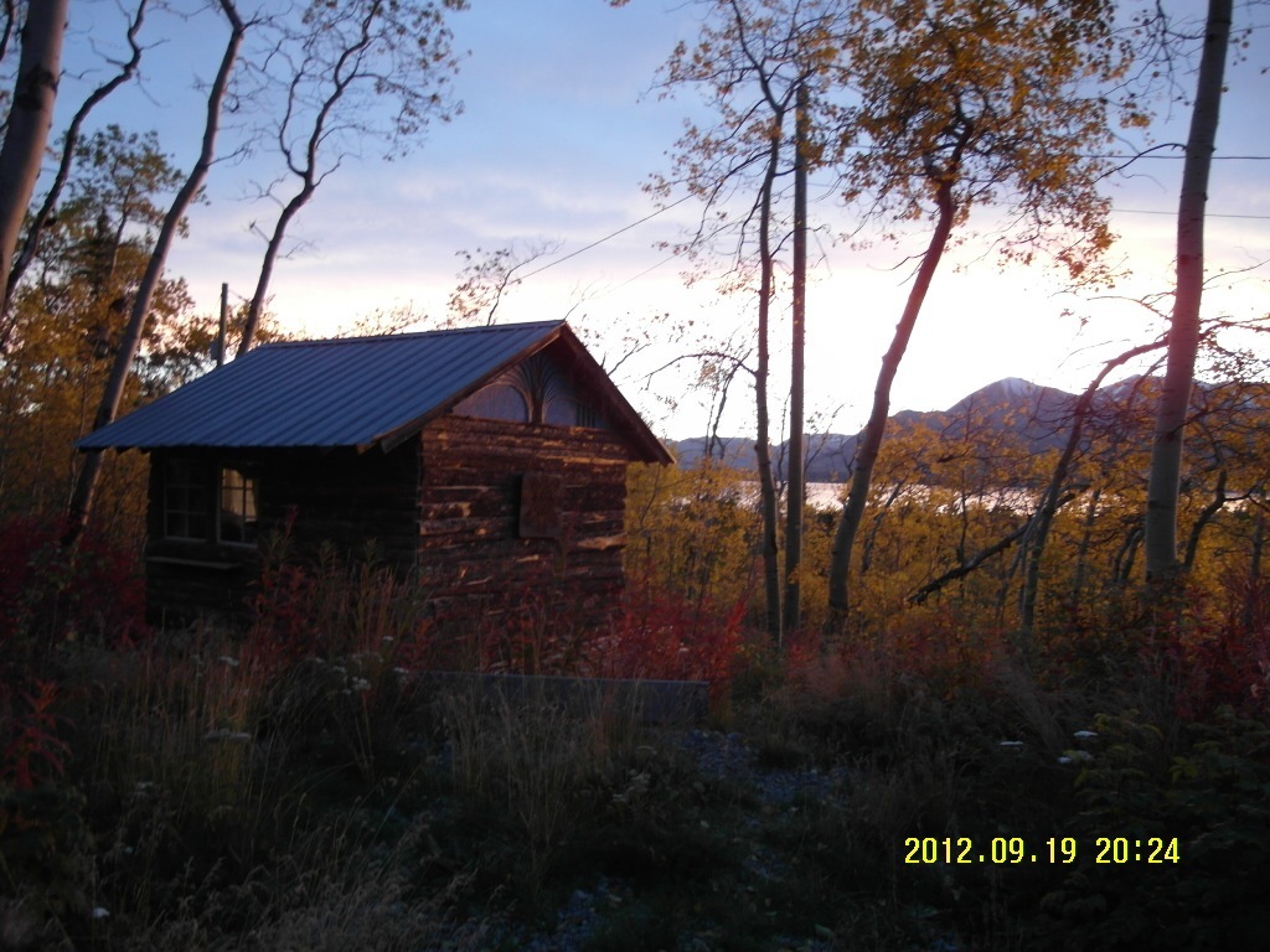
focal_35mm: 24
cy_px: 476
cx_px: 635
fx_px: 881
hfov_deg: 71.6
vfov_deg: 56.8
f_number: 1.8
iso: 200
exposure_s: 1/20
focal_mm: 5.2
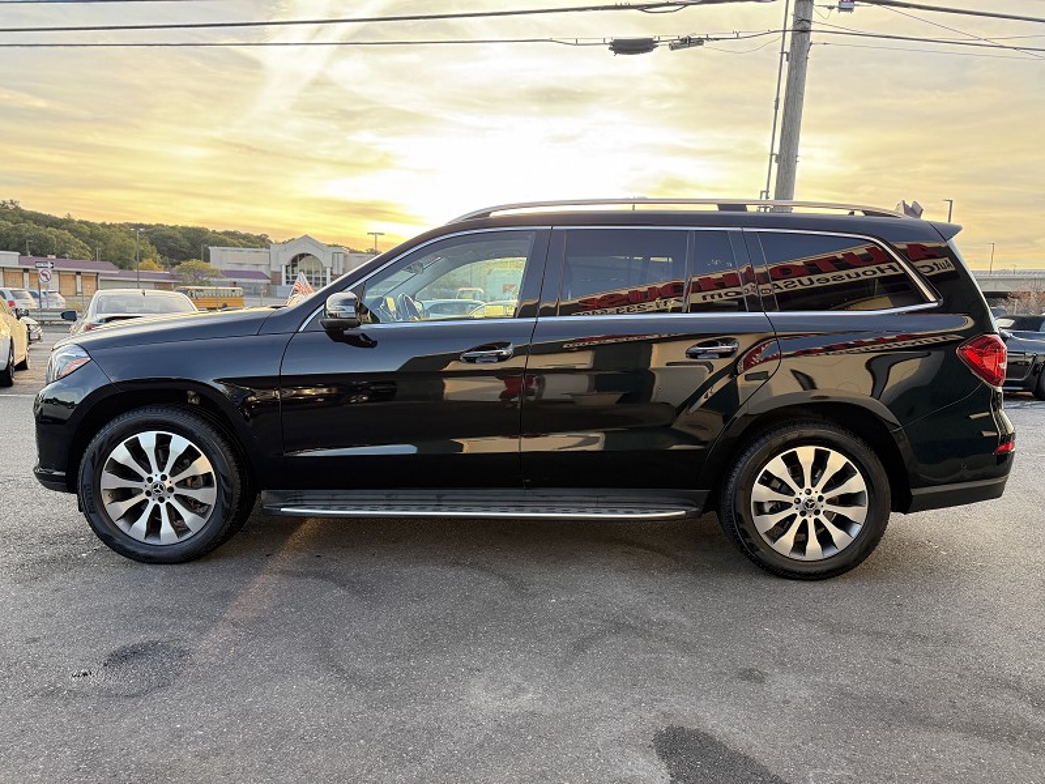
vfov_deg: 56.8
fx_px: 725
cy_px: 392
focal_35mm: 24
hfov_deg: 71.6
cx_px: 522
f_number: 1.78
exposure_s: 1/220
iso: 200
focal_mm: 6.76
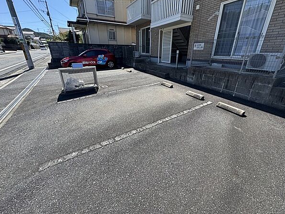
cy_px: 101
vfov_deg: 81.7
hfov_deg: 98.1
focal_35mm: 15
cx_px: 146
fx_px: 124
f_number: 2.2
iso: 50
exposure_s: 1/1110
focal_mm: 2.22
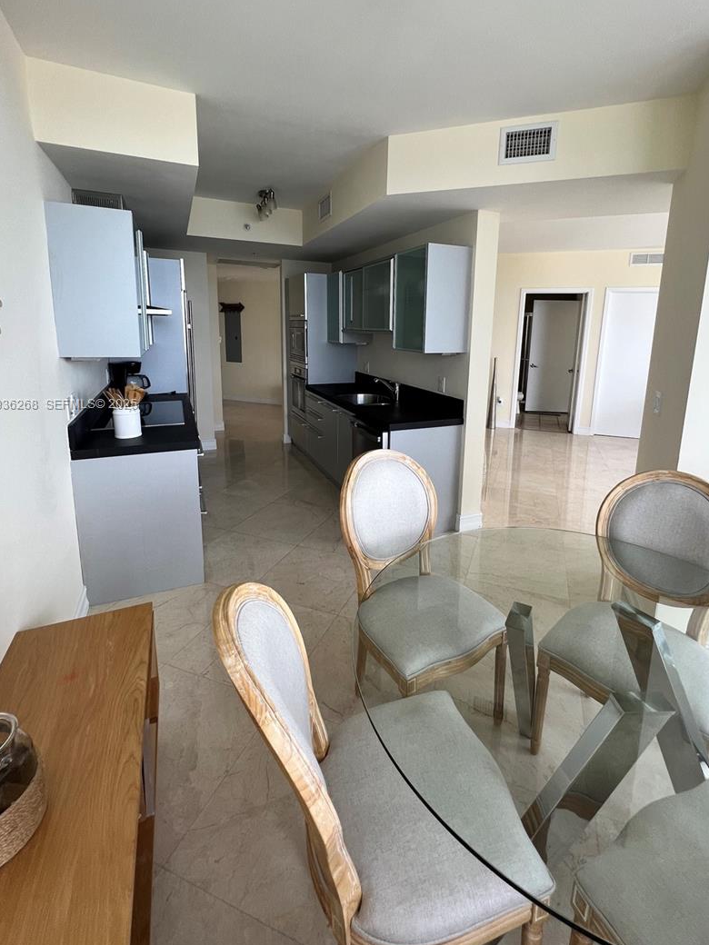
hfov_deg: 81.6
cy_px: 405
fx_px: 410
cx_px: 378
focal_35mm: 15
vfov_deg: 97.5
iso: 64
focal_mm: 1.57
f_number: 1.8
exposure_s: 1/121
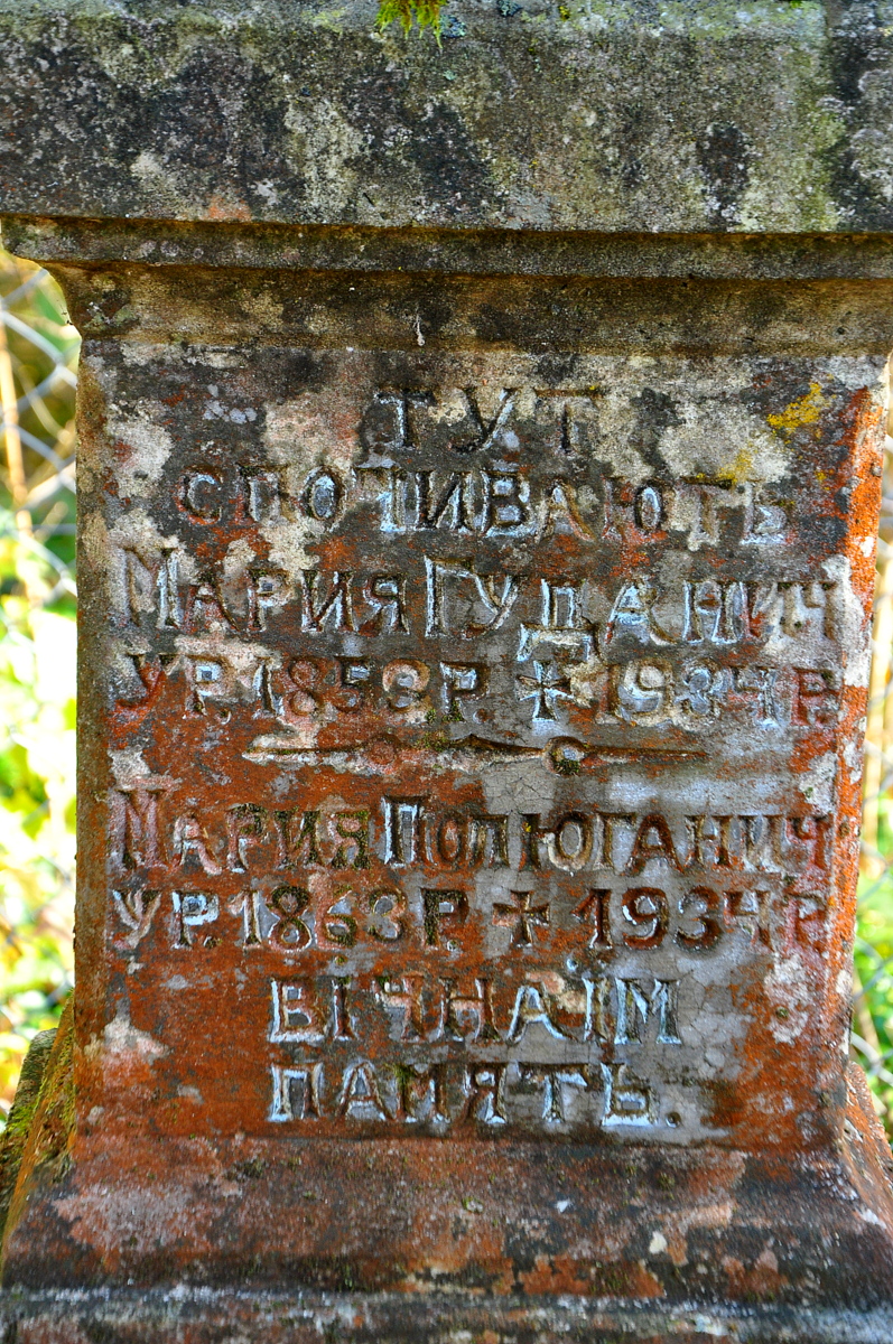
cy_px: 672
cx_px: 446
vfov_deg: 20.6
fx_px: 3693
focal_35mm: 99
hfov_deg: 13.8
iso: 400
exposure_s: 1/40
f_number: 5.3
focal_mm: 66
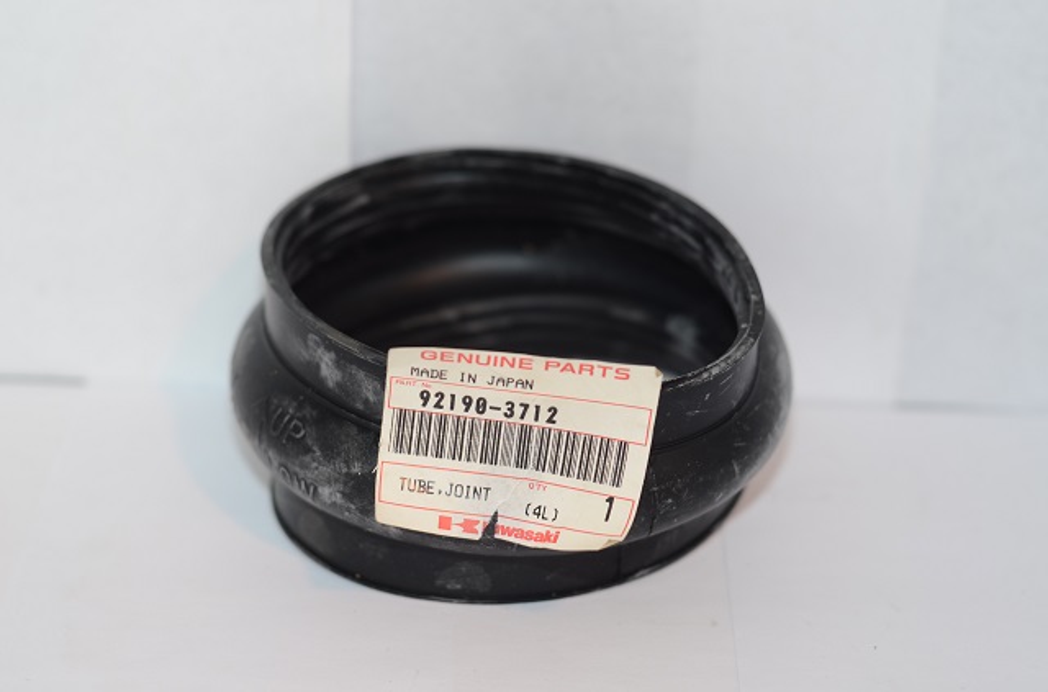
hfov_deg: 27.1
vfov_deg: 18.1
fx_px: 2177
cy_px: 346
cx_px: 524
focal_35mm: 75
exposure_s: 1/60
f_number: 2.8
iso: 100
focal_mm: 50
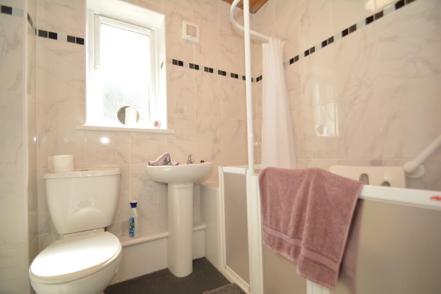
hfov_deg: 100.4
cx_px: 220
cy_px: 147
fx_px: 184
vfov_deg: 77.4
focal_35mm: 15
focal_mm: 10
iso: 200
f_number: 4
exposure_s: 1/60
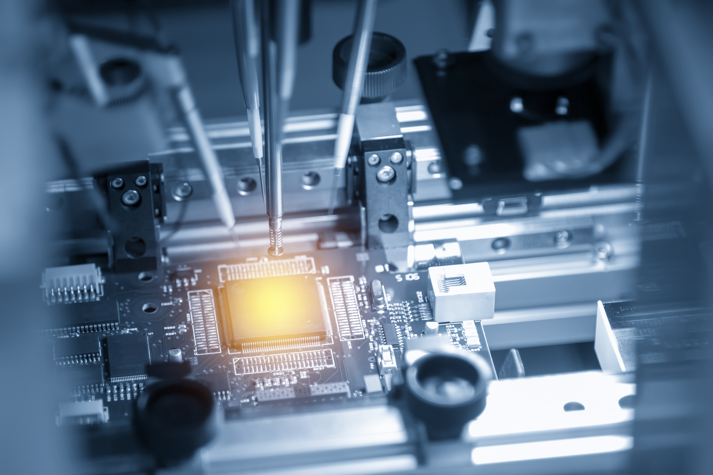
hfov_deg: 17.1
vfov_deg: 11.4
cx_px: 356
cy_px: 238
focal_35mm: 120
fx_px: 2376
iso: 1600
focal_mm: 120
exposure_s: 1/320
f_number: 4
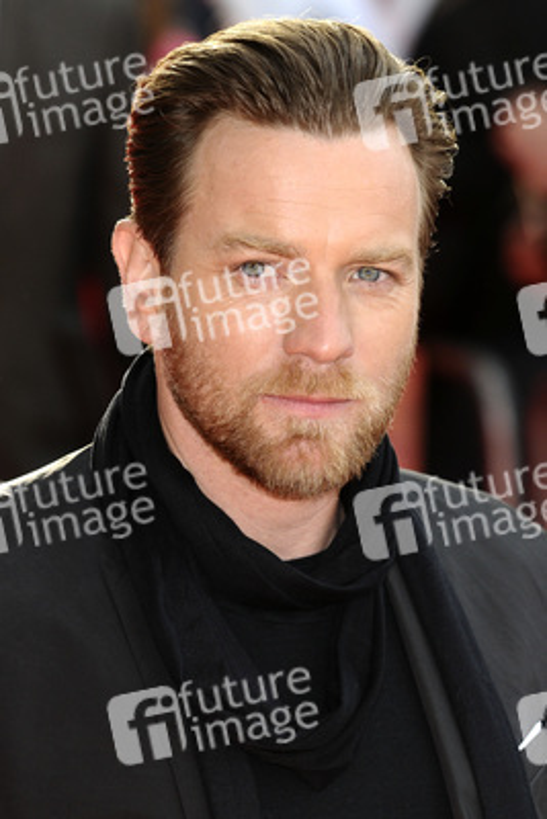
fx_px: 5294
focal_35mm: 232
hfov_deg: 5.9
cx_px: 274
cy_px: 410
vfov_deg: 8.9
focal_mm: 155
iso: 320
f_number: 4.5
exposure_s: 1/200
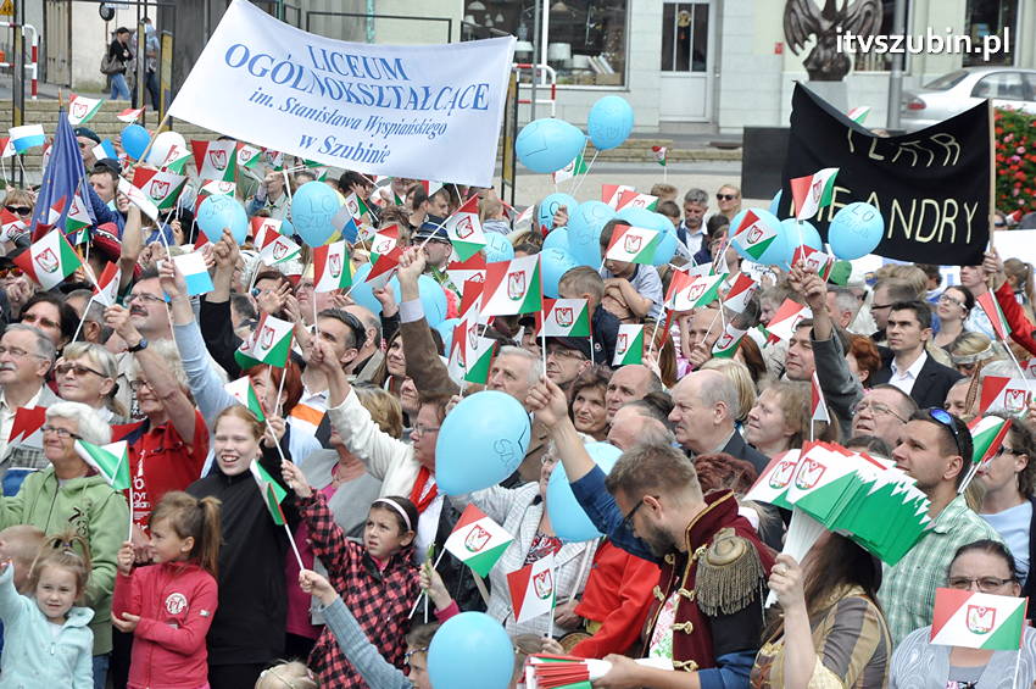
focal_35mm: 158
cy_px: 344
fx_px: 4528
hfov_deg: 13.1
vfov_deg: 8.7
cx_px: 518
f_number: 9
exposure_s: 1/2000
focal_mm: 105
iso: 1250
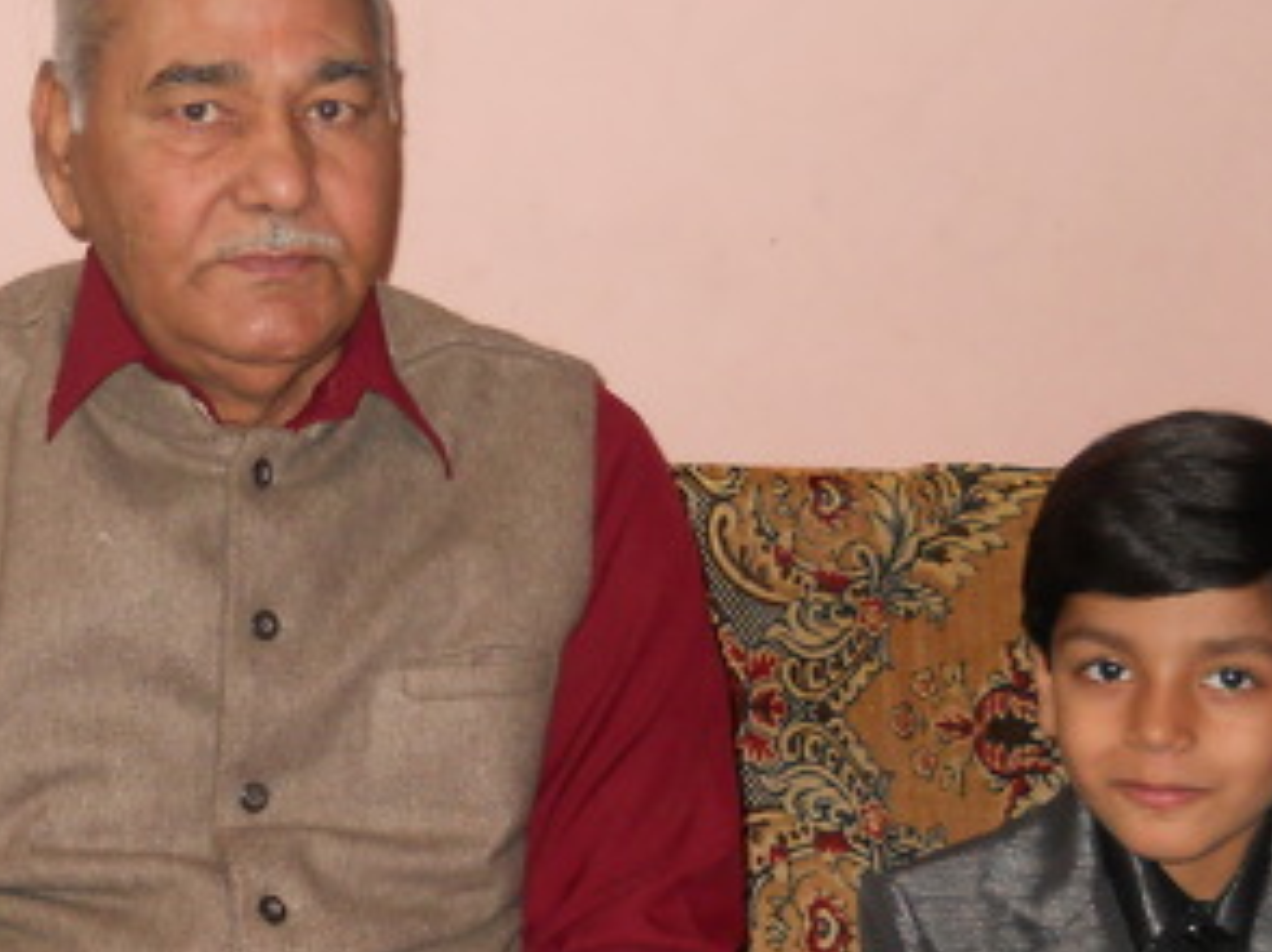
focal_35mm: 93
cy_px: 766
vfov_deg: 15.8
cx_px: 413
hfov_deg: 21.0
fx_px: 3415
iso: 200
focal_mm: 6.72
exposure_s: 1/30
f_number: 3.1
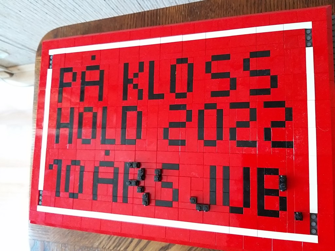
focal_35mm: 27
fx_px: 261
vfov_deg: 51.4
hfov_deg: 65.3
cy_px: 126
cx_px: 168
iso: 640
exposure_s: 1/20
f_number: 1.7
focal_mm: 3.93
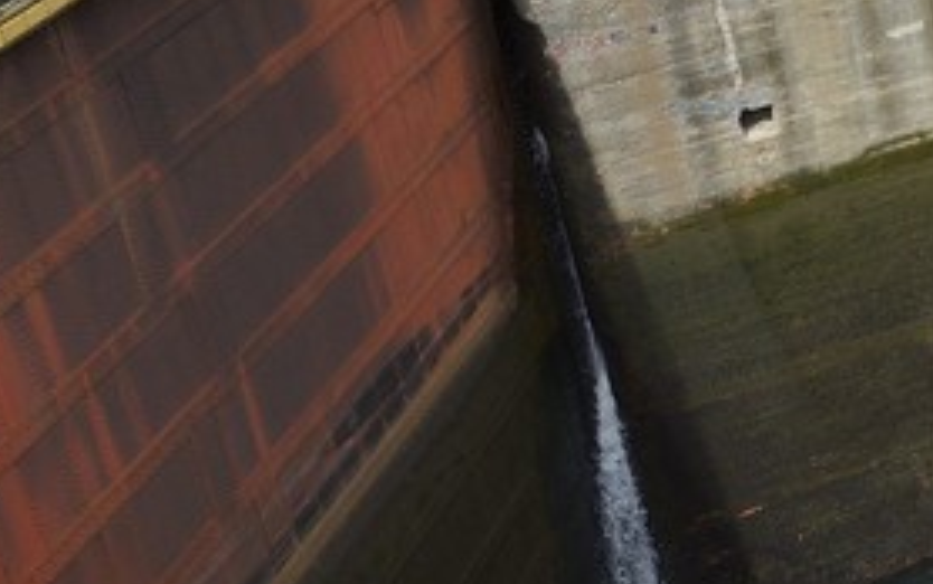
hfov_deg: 17.6
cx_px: 1883
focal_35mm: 82
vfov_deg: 15.1
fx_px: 2086
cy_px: -208
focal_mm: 14
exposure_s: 1/320
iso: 200
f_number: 13
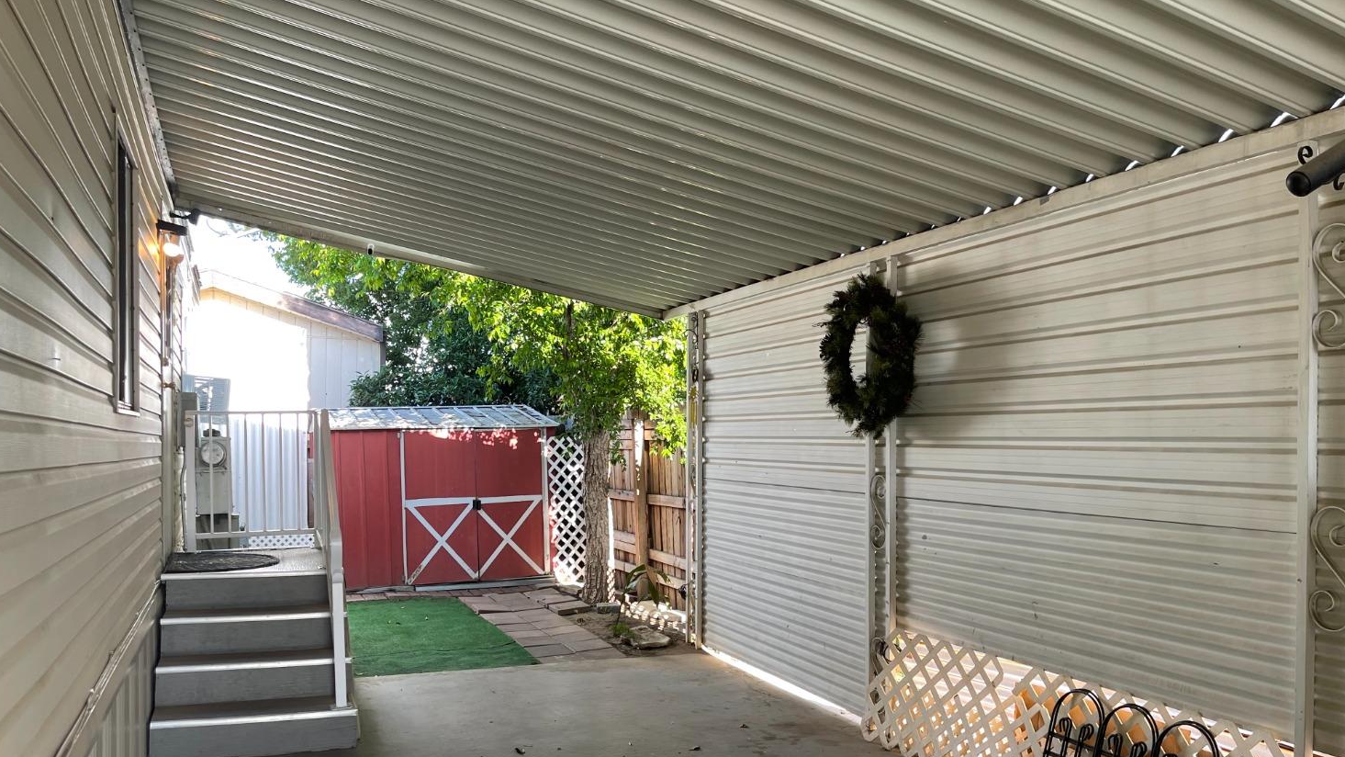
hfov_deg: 66.1
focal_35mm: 29
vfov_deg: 40.1
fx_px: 1034
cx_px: 663
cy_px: 439
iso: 40
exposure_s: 1/121
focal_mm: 5.1
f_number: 1.6
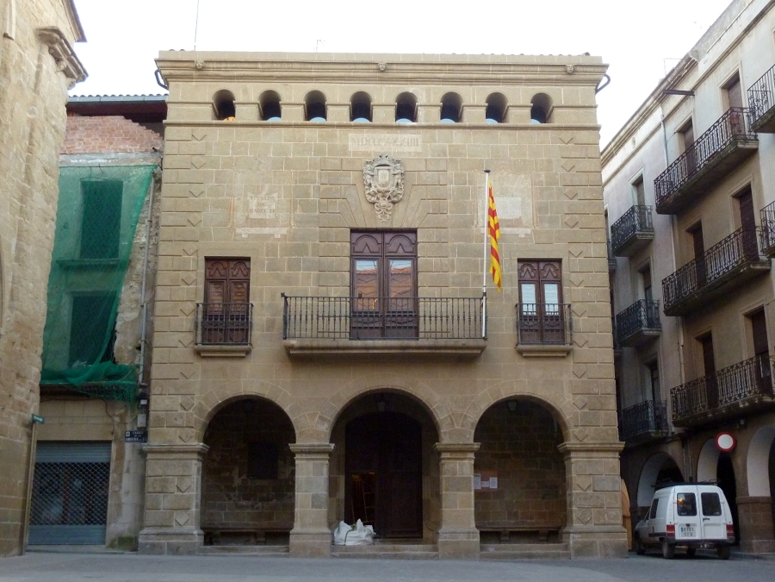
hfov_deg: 44.8
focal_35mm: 42
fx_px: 940
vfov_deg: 34.3
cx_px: 388
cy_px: 291
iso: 400
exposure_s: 1/80
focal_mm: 6.9
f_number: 3.7
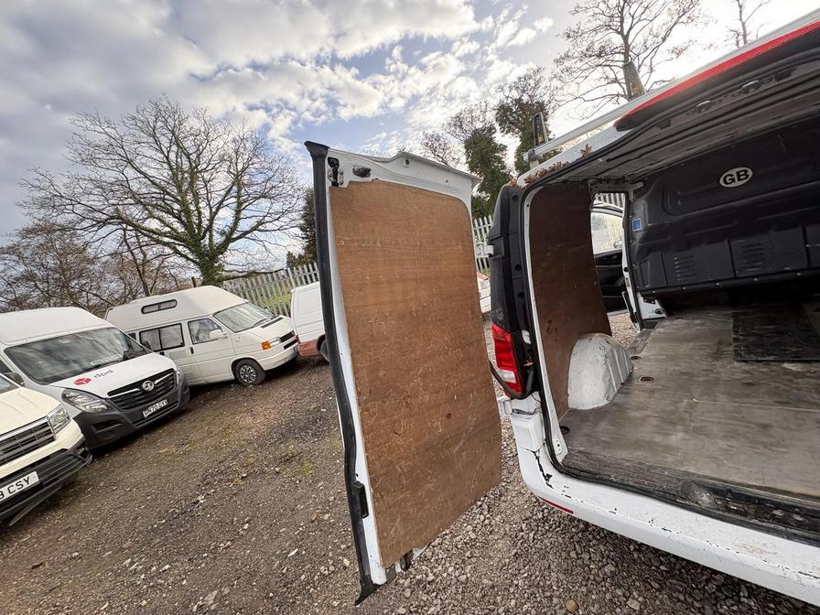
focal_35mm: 14
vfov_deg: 85.7
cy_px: 308
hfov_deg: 102.1
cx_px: 410
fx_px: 332
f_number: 2.2
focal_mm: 2.22
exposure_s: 1/185
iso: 40
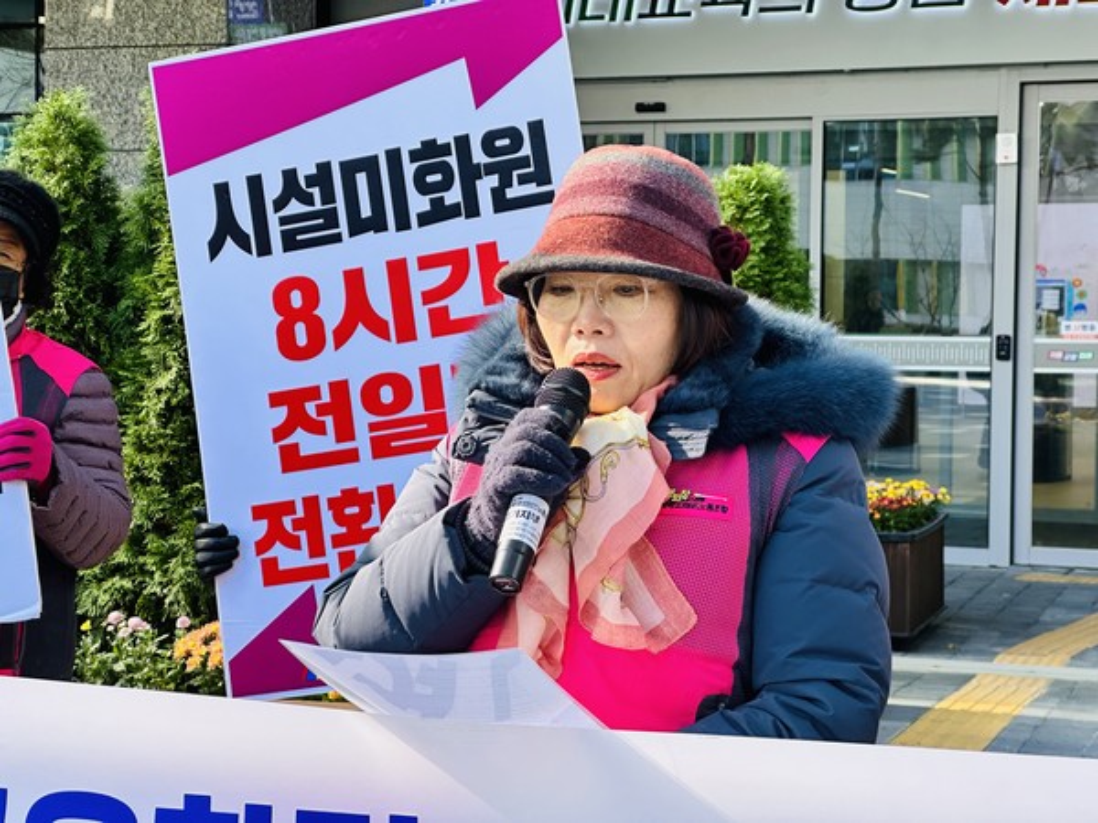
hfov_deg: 25.3
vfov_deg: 19.1
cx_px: 549
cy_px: 412
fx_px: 2442
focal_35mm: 77
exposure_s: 1/99
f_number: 2.8
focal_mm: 9
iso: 40
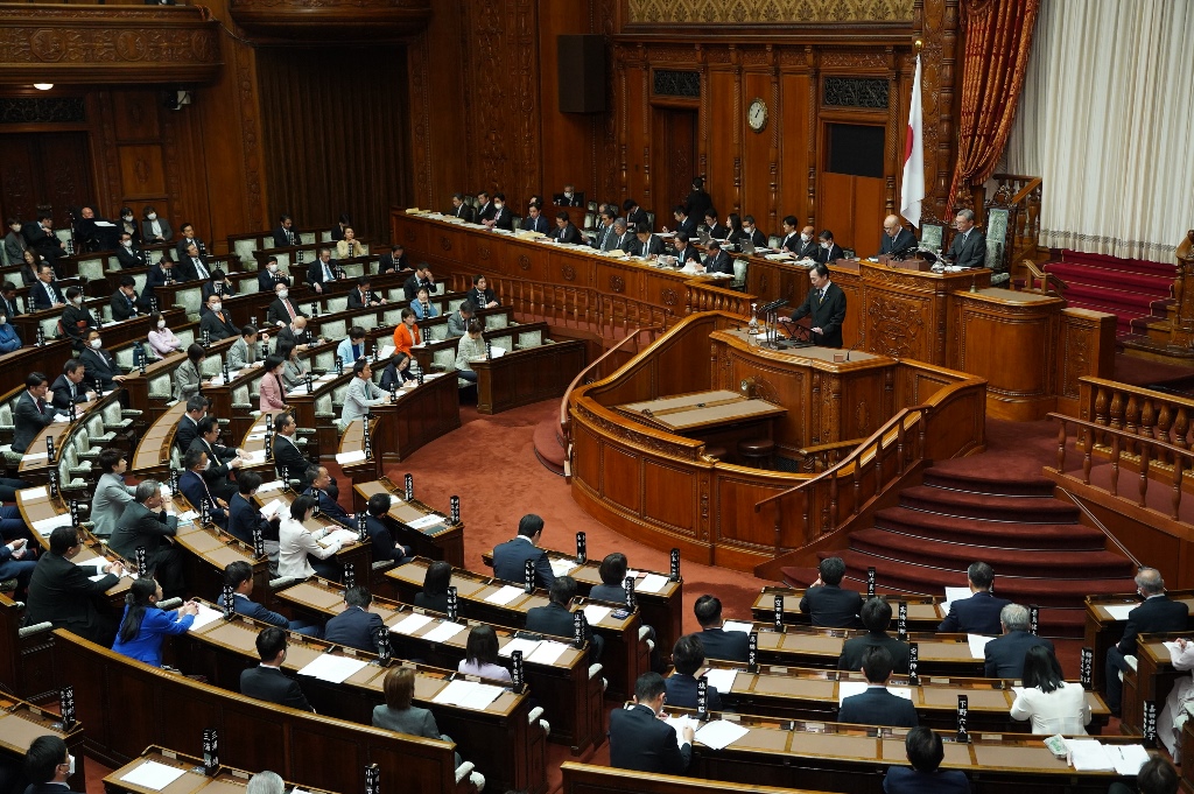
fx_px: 1591
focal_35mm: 48
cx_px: 597
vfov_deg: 28.0
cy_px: 397
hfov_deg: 41.1
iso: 5000
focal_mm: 48
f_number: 5.6
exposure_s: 1/100
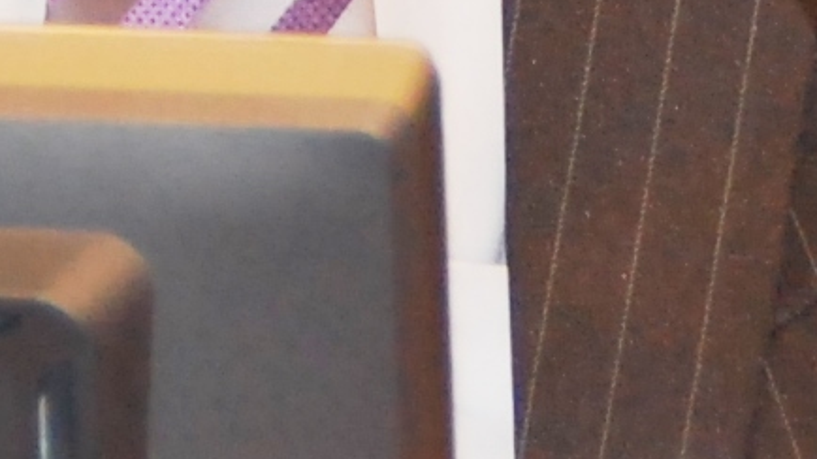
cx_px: 188
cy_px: -989
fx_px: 28311
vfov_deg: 0.9
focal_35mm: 1307
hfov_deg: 1.7
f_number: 6
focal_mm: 120
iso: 900
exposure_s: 1/60
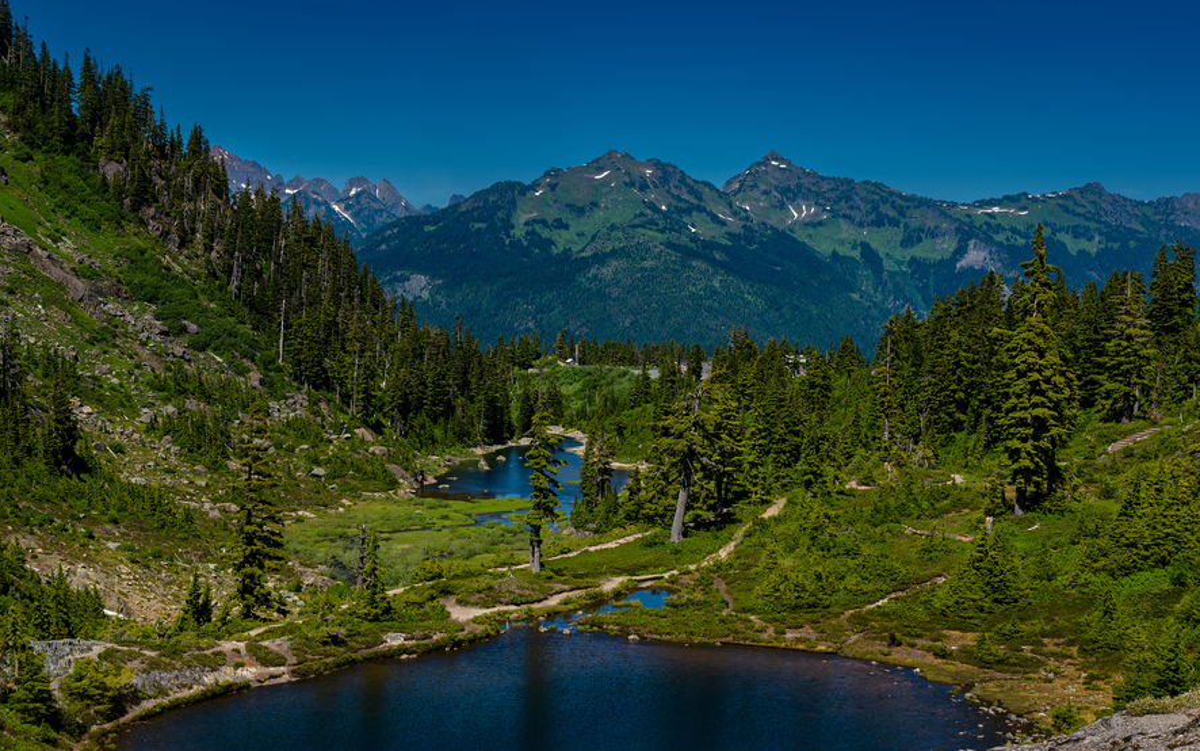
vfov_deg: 22.4
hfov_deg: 35.1
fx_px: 1897
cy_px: 389
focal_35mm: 58
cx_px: 608
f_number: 16
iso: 90
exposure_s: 1/80
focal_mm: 56
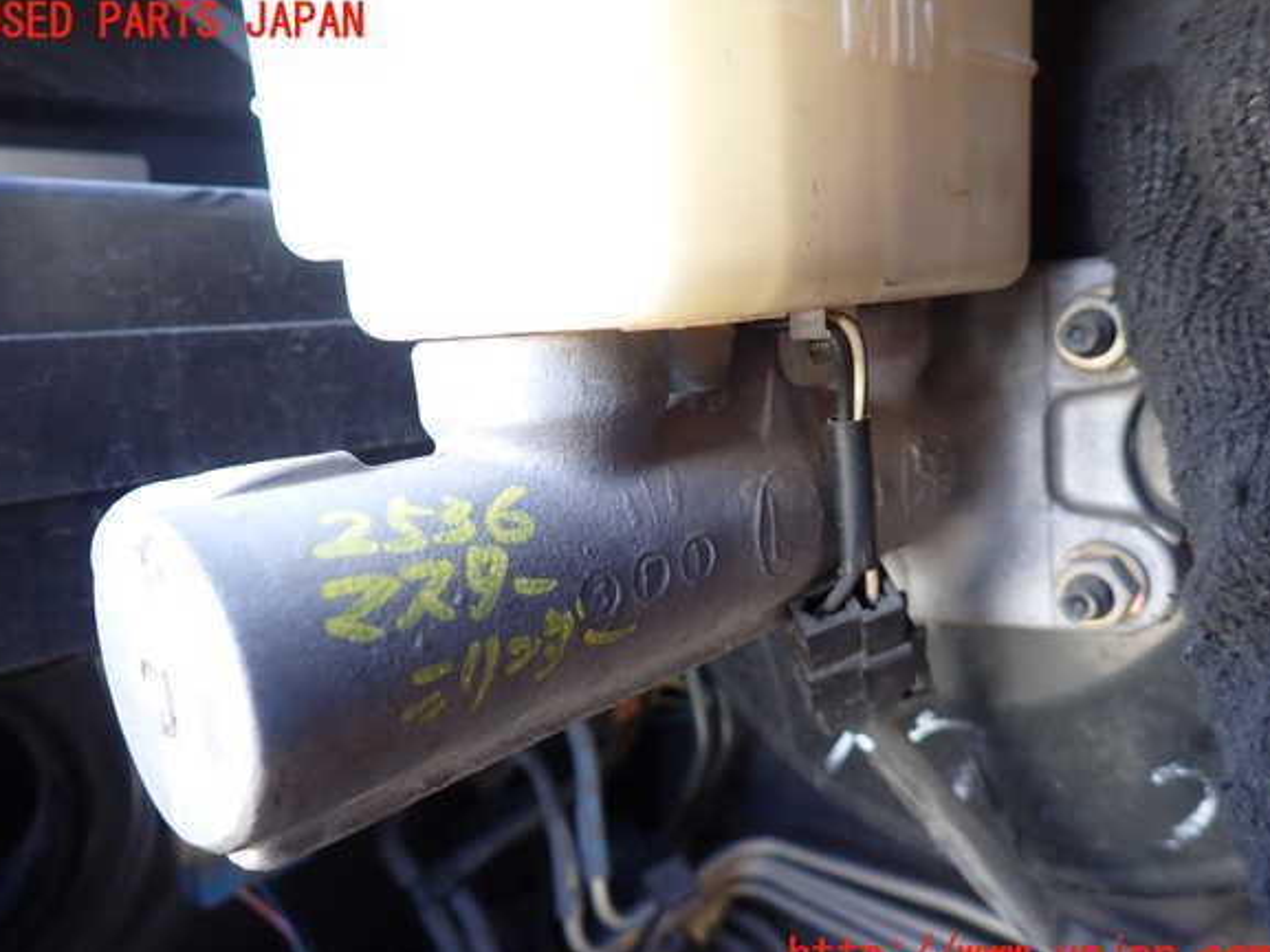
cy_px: 490
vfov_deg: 53.1
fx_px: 954
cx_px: 625
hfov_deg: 67.3
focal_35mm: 26
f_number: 2
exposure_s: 1/50
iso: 200
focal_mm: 4.5
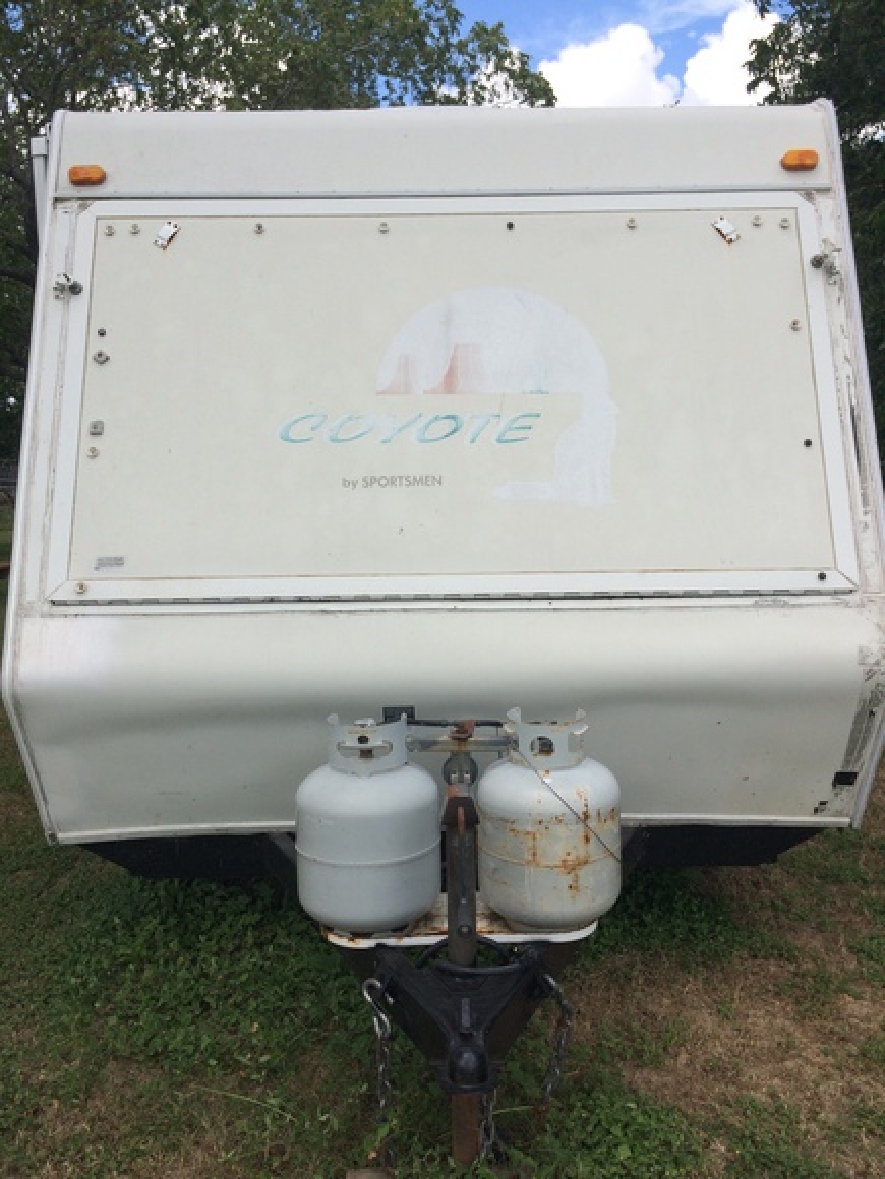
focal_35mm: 29
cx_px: 442
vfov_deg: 61.7
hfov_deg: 48.2
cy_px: 590
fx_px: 989
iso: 32
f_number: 2.2
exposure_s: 1/1580
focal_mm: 4.15
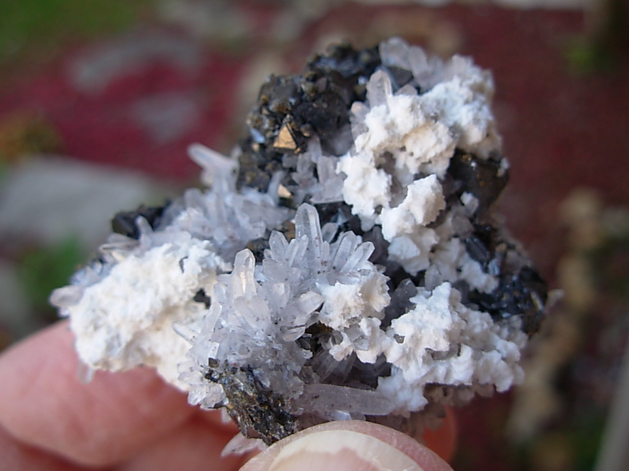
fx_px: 690
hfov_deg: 49.0
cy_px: 236
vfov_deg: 37.7
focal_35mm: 38
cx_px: 314
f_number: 2.9
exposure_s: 1/41.5
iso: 50
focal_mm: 6.3
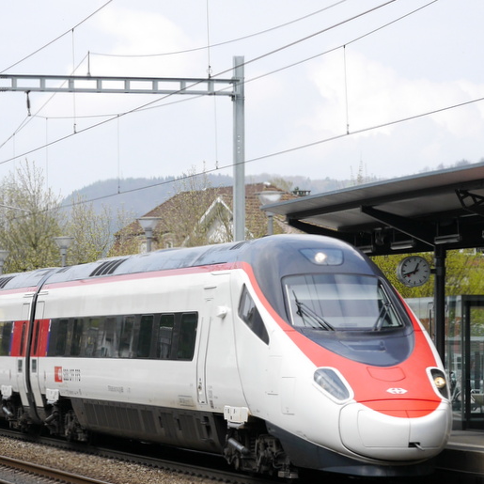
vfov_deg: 11.3
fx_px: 2436
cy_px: 320
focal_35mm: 154
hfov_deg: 11.3
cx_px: 165
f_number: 5.6
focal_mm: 45
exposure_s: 1/320
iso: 160
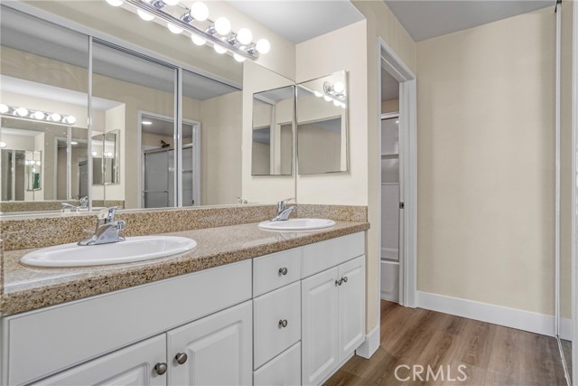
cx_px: 289
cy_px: 193
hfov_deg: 90.0
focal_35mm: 18
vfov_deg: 67.4
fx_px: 289
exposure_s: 1/25
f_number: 4.5
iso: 400
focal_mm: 12
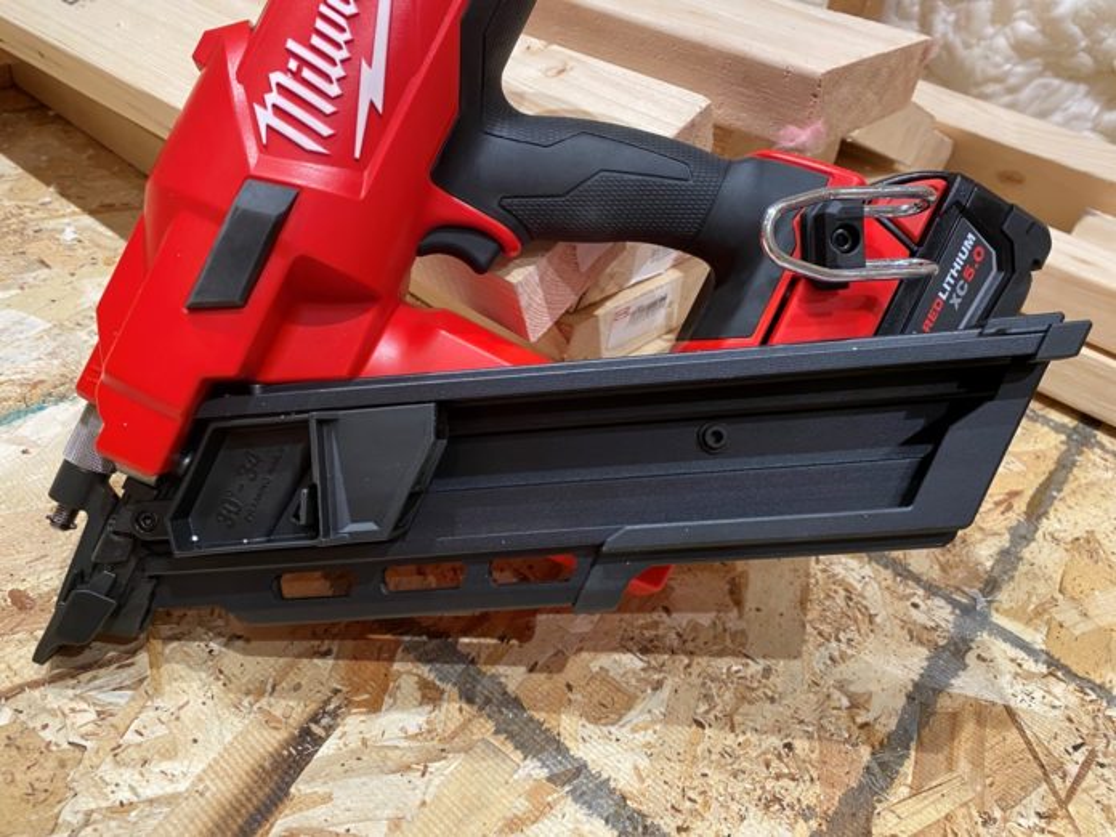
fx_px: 838
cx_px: 558
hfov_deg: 67.3
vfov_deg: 53.1
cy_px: 418
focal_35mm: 26
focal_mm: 4.25
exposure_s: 1/60
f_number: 1.8
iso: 160
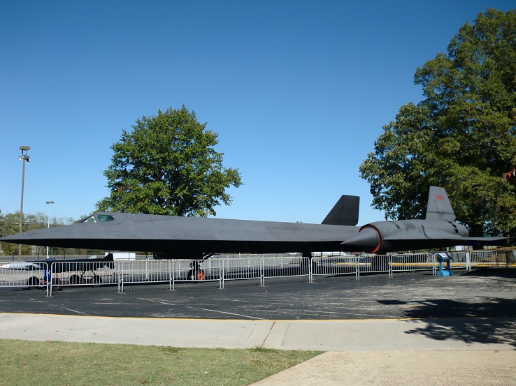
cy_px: 193
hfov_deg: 52.6
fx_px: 522
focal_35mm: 35
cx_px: 258
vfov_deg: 40.7
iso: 64
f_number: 7.8
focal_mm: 6.3
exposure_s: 1/200
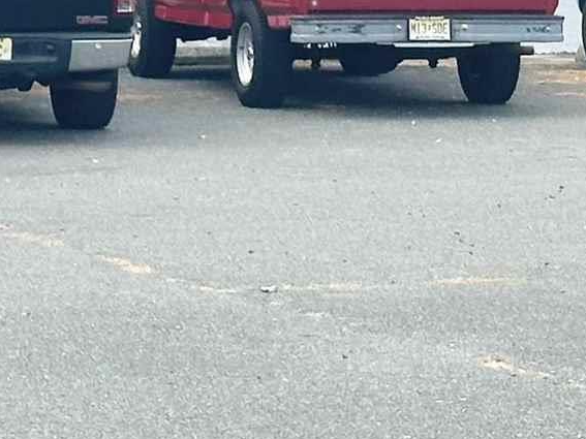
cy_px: -117
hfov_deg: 7.6
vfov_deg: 5.7
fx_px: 4401
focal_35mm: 260
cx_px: 676
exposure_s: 1/1721
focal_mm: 6.86
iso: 64
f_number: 1.78
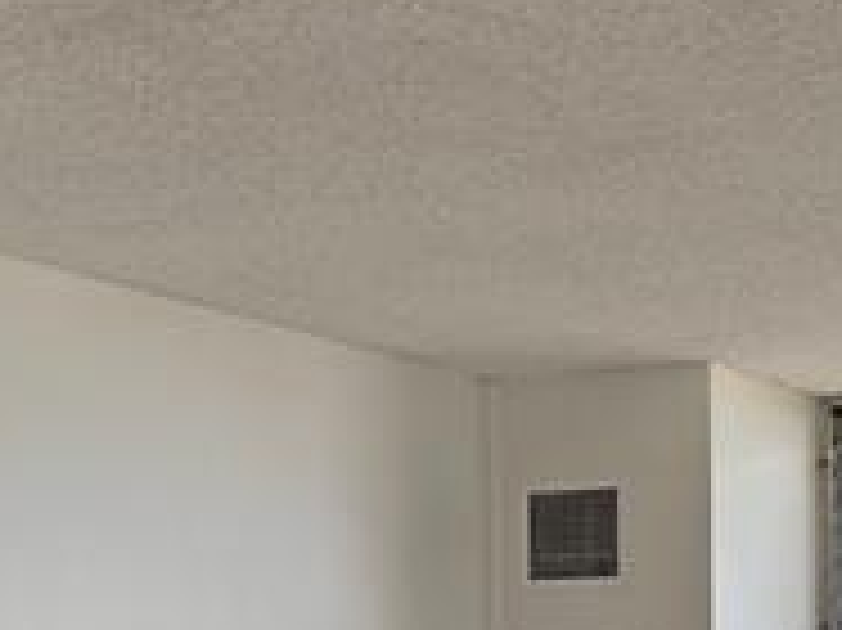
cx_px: 815
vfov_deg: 17.3
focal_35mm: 82
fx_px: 1993
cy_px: 729
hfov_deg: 23.0
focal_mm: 6.86
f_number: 1.78
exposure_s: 1/879
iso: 80
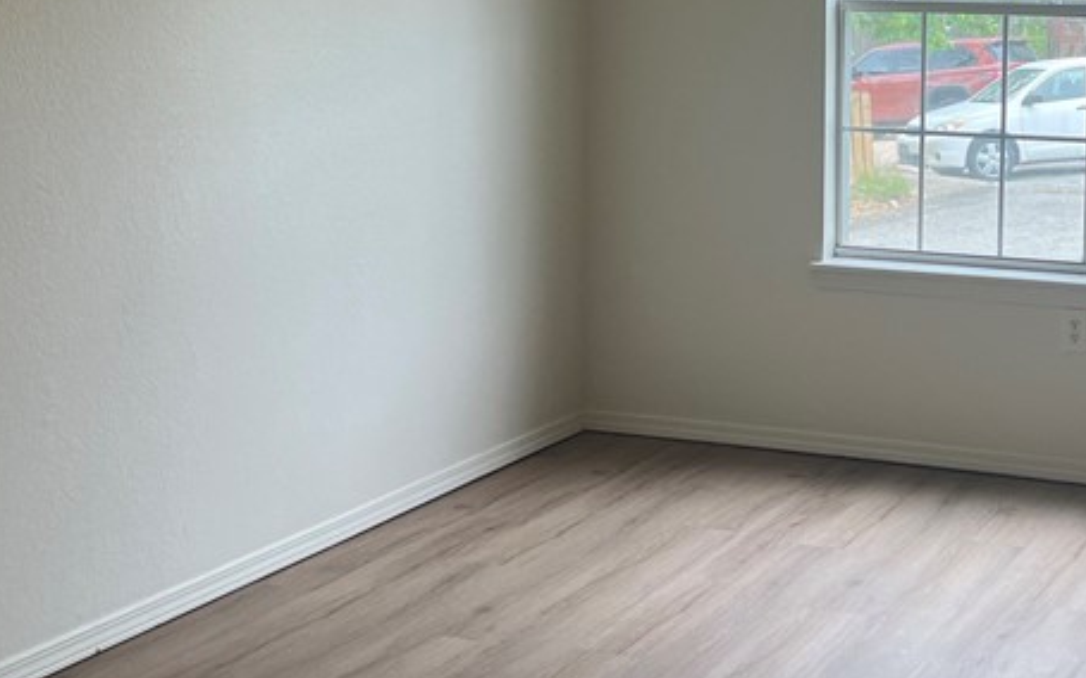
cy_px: 165
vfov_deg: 20.8
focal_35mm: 62
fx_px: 1834
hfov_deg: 31.8
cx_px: 921
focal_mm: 5.7
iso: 64
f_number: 1.5
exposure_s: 1/120
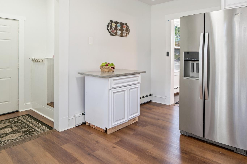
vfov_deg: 52.3
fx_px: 165
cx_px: 159
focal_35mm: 24
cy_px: 56
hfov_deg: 72.1
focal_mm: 16
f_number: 5.6
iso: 500
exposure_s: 1/10
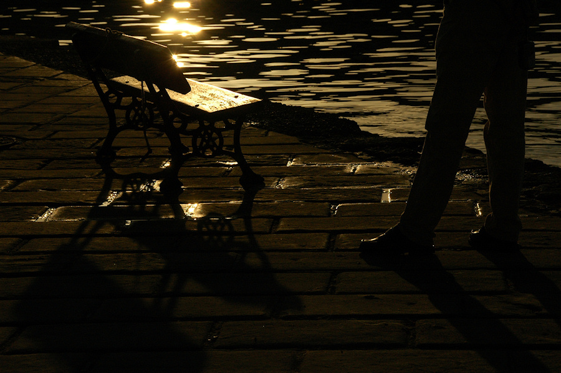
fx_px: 2101
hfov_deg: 15.2
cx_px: 280
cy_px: 186
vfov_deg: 10.1
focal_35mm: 135
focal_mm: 90
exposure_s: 1/2000
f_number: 16
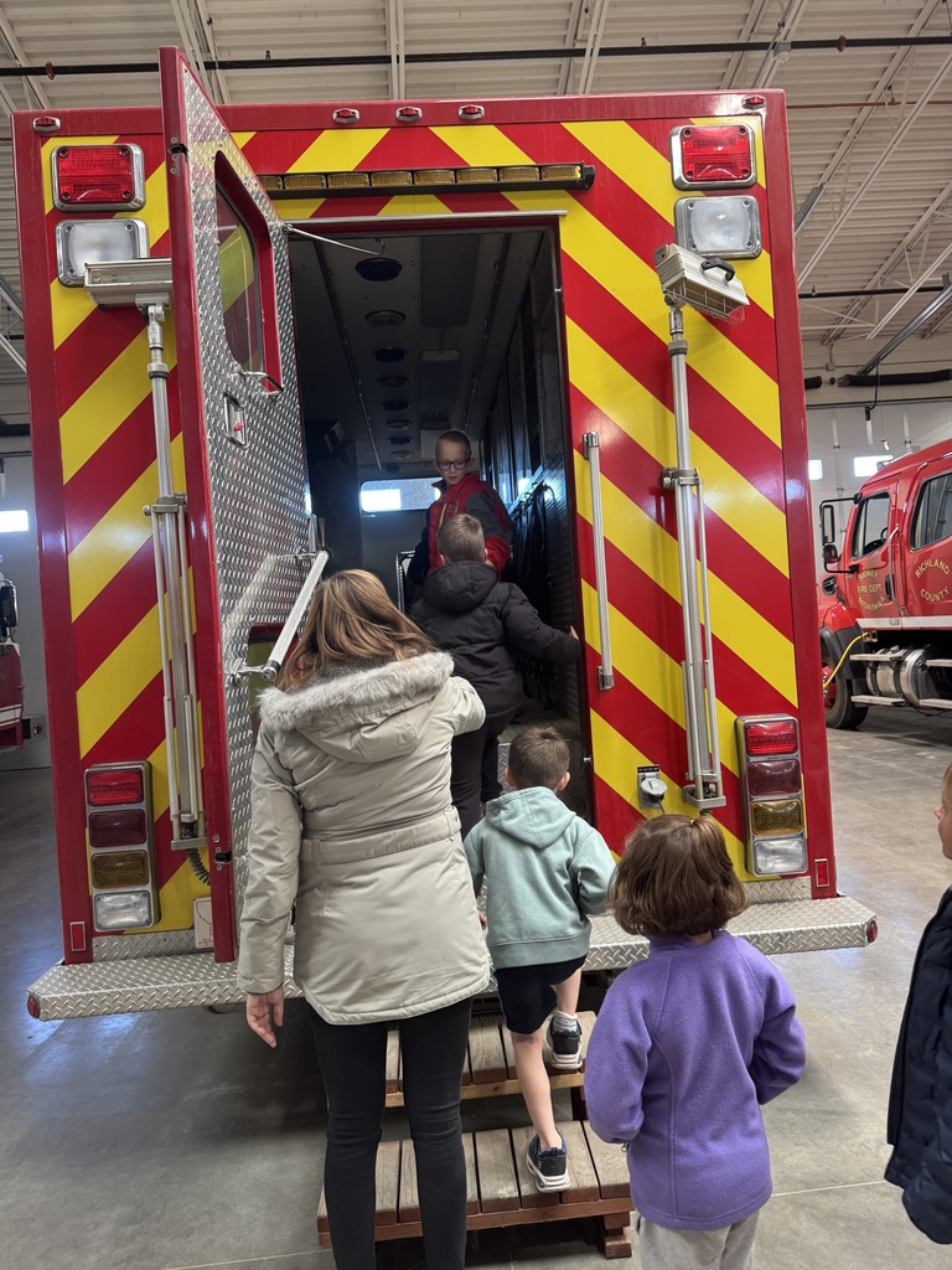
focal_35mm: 24
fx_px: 880
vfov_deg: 71.6
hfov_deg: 56.8
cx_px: 476
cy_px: 635
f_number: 1.78
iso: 160
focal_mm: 6.76
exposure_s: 1/60
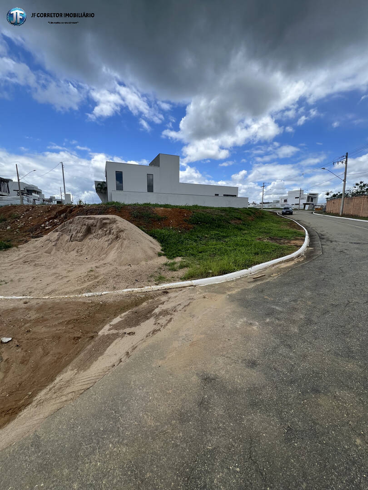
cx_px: 184
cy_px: 245
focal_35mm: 13
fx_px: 184
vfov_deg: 106.2
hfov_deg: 89.9
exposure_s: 1/1468
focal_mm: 1.57
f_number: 1.8
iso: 32
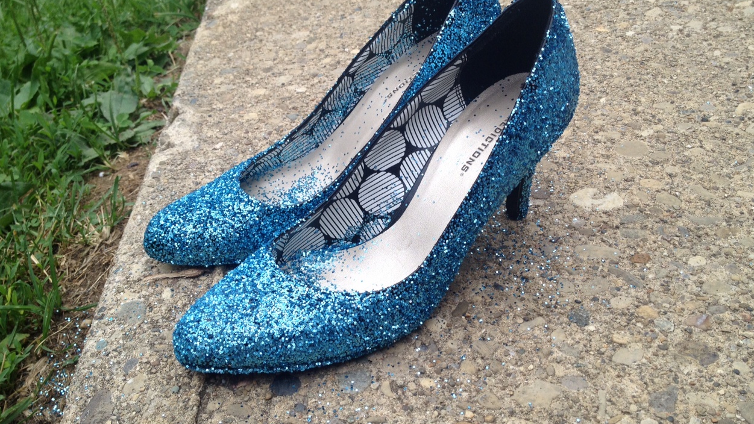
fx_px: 780
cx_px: 372
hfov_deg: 51.6
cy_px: 205
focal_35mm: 39
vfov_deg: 30.4
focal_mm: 4.28
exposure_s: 1/162
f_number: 2.4
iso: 50
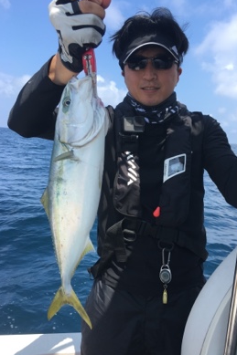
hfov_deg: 42.2
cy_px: 180
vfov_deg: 60.3
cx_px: 134
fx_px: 306
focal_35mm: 31
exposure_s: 1/785
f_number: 2.2
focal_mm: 4.15
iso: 25
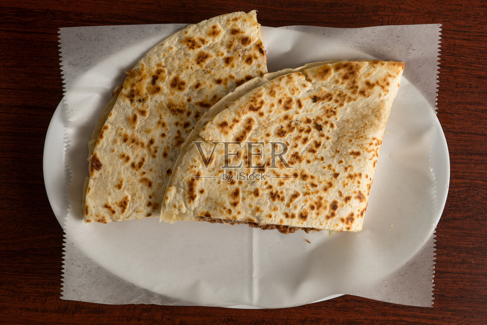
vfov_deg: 27.0
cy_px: 162
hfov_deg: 39.6
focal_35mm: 50
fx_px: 676
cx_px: 244
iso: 125
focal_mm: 50
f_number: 7.1
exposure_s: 1/250
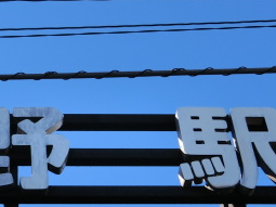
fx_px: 901
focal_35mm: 113
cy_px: 168
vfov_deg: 13.0
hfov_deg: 17.0
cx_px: 1
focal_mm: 8
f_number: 4.4
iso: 80
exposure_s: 1/500
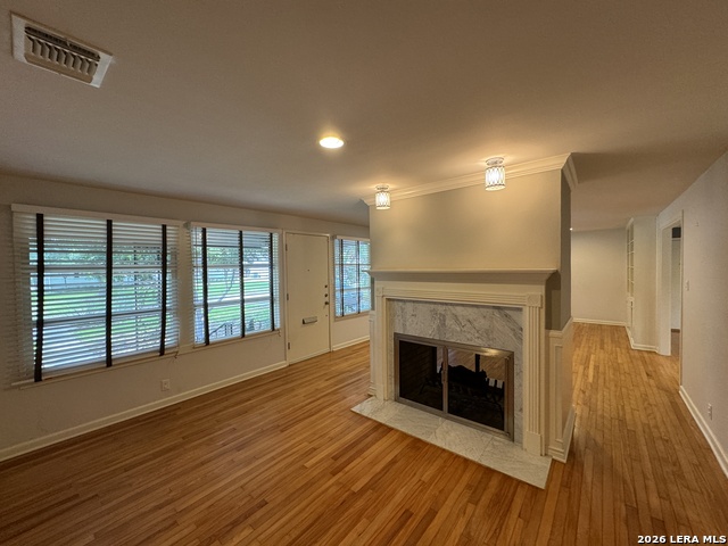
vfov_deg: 85.7
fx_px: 294
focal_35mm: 14
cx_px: 364
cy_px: 273
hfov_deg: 102.1
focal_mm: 2.22
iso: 160
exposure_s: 1/60
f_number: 2.2
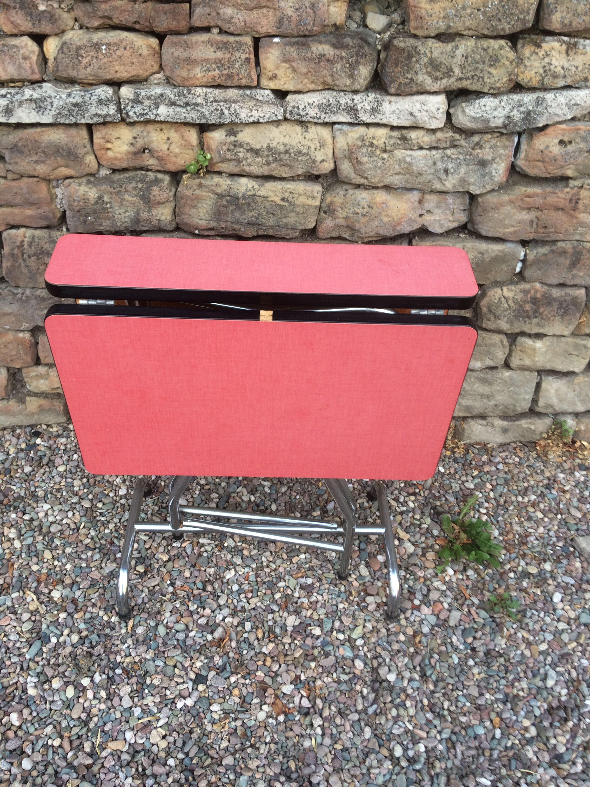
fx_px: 659
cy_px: 394
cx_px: 295
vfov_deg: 61.7
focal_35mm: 29
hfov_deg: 48.2
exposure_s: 1/50
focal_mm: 4.15
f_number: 2.2
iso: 40
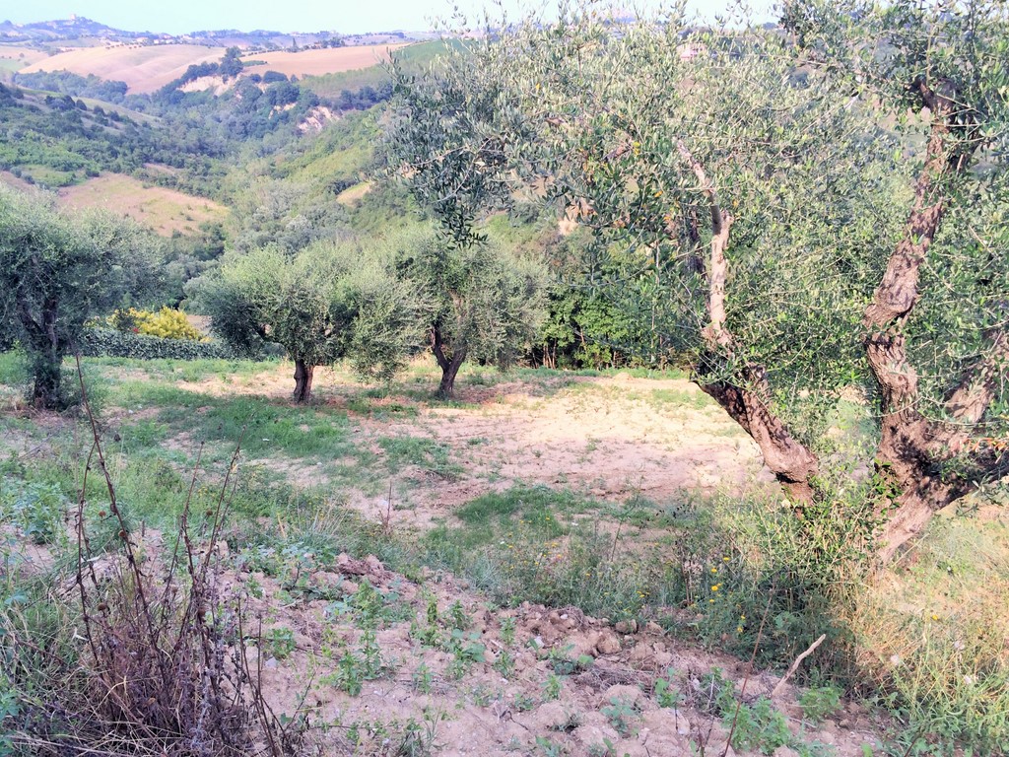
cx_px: 504
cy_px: 378
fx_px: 874
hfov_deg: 60.0
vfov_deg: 46.8
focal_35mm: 30
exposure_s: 1/672
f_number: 2.2
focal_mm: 4.12
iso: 40
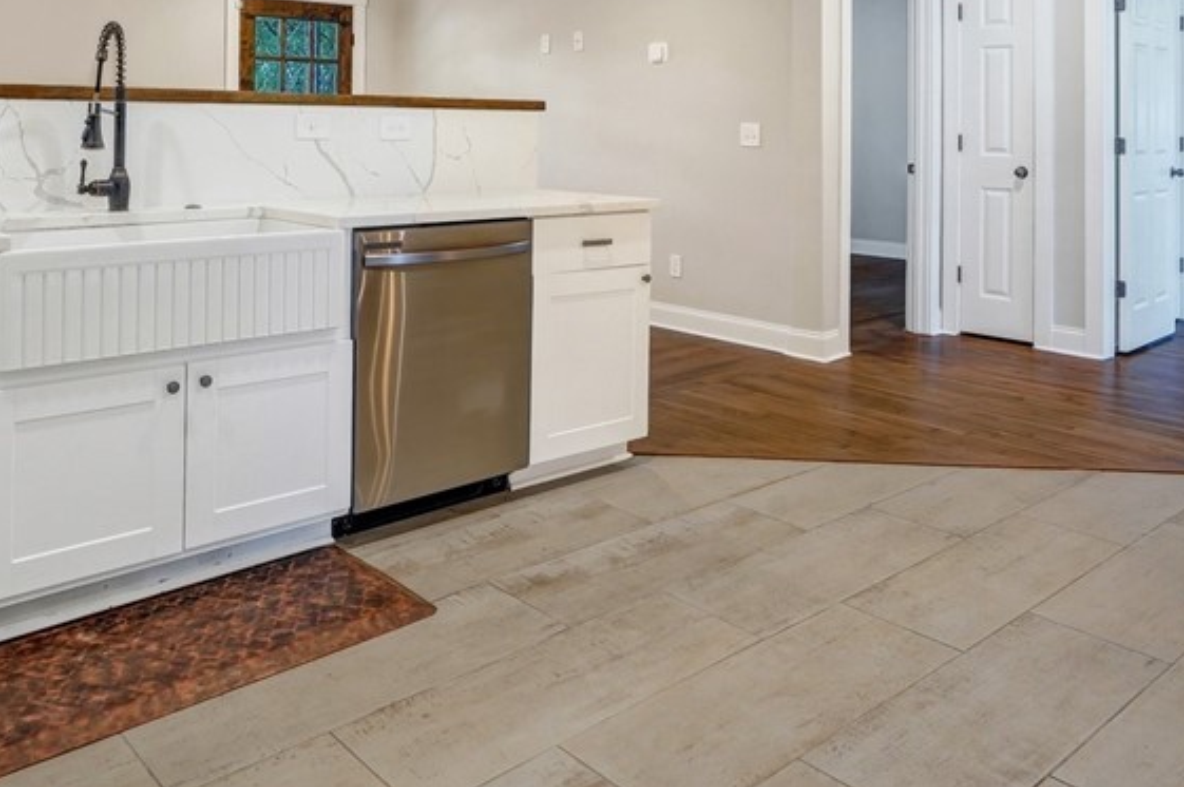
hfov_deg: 58.7
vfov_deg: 38.7
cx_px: 532
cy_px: 104
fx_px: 1050
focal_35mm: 32
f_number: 9
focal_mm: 16.5
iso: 320
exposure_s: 1/13
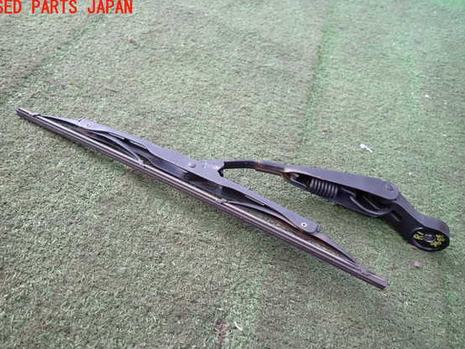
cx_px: 232
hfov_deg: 65.3
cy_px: 186
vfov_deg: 51.3
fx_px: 363
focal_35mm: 27
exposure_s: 1/40
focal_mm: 4.5
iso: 200
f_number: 2
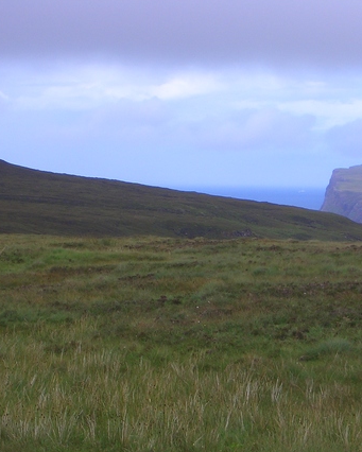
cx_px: 305
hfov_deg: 12.7
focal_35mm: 121
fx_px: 1620
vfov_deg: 15.9
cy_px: 238
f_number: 7
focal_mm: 14.6
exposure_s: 1/160
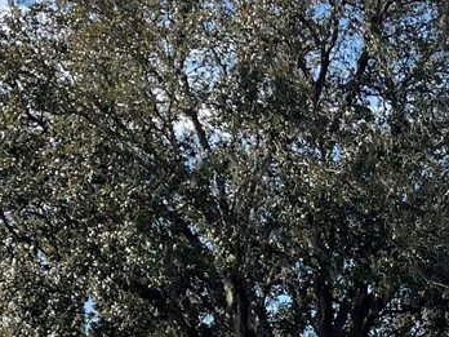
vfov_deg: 12.2
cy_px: 526
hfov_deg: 16.2
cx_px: 592
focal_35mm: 115
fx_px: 1492
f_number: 1.6
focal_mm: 5.1
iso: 32
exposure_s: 1/2597
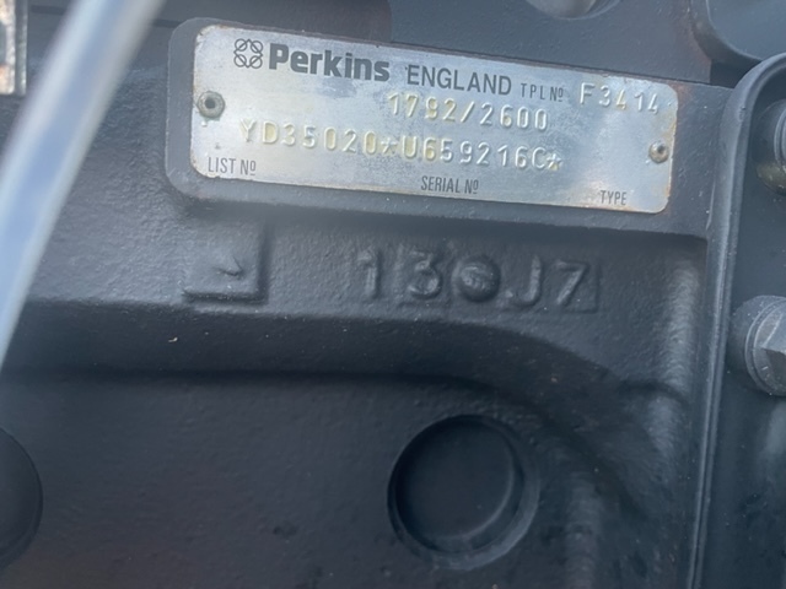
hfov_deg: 67.3
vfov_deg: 53.1
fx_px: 590
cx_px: 393
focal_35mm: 26
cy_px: 294
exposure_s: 1/60
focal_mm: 4.2
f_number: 1.6
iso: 250
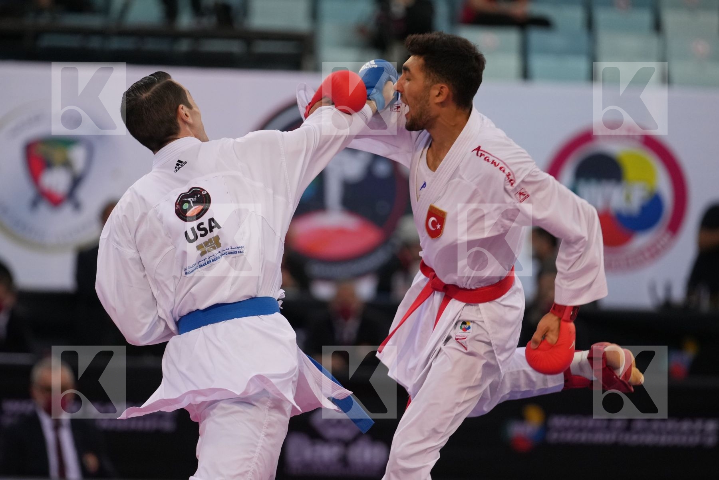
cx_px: 360
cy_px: 240
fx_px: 5831
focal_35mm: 292
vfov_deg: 4.7
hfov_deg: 7.1
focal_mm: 195
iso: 1600
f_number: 2.8
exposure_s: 1/1000
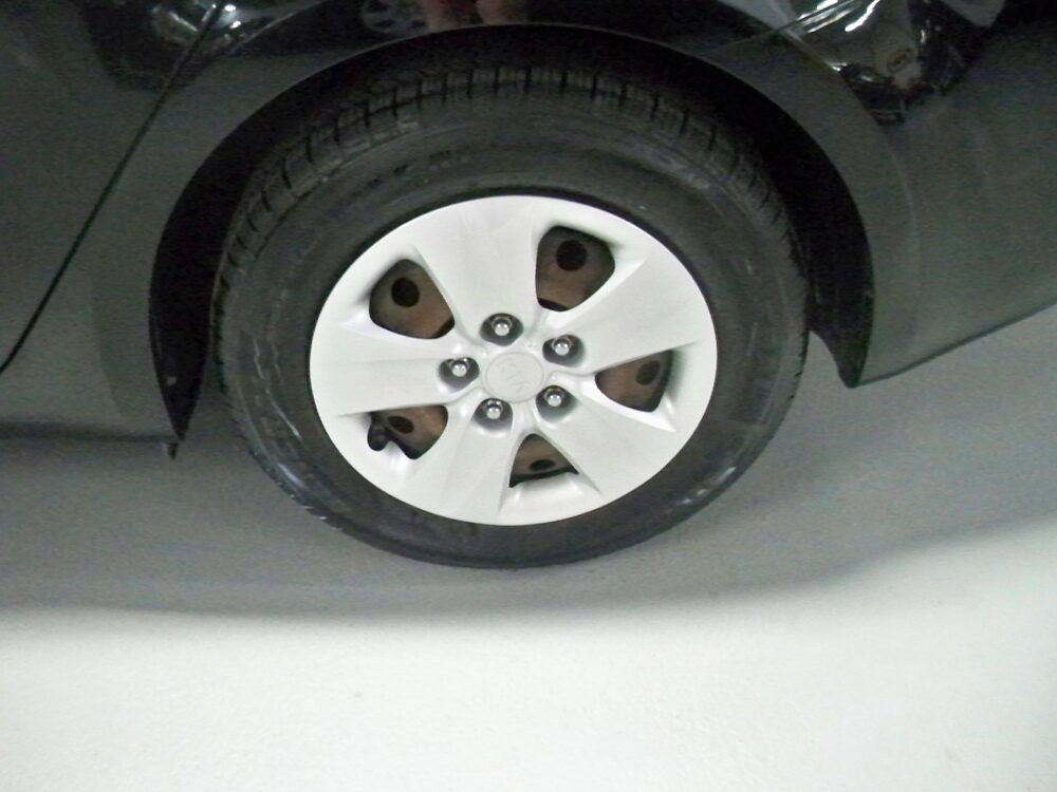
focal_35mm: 35
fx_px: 1069
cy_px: 396
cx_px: 528
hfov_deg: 52.6
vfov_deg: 40.7
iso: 2000
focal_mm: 6.3
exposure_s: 1/60
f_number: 3.1
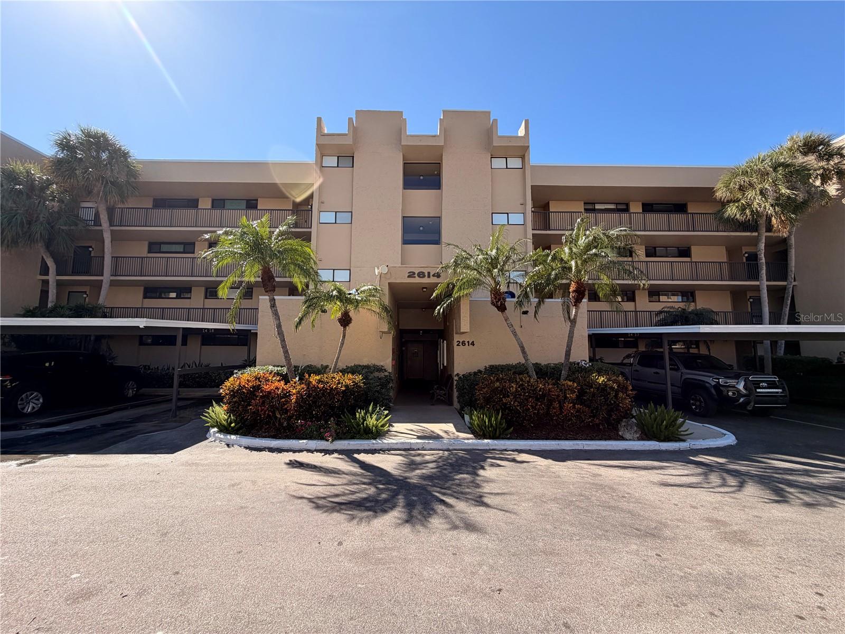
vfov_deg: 85.7
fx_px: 342
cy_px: 317
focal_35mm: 14
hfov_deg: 102.1
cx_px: 422
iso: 40
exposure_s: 1/770
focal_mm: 2.22
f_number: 2.2
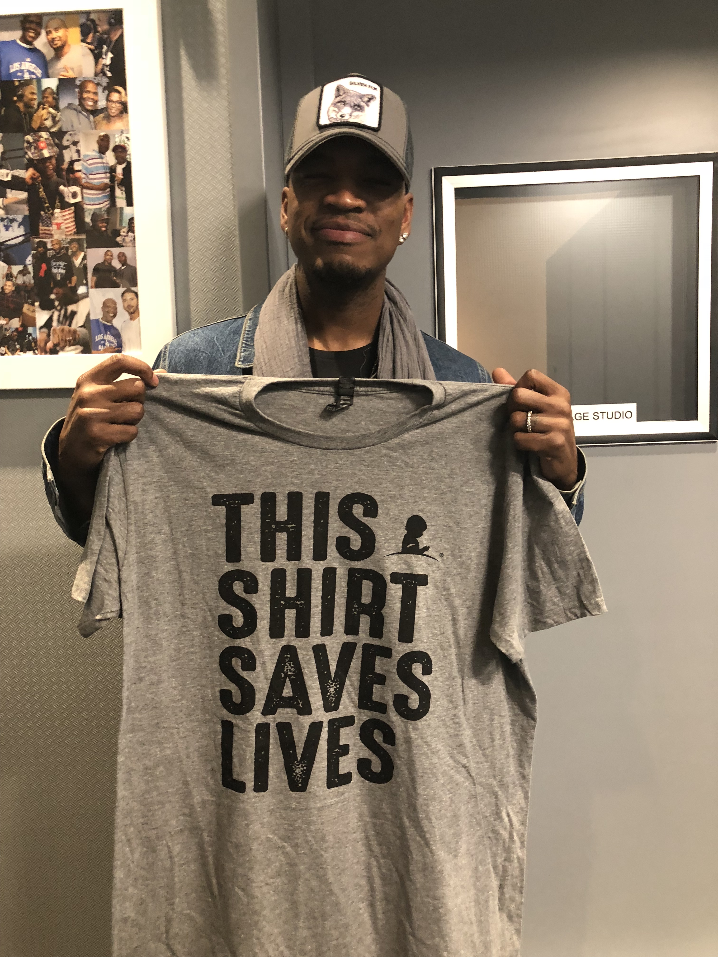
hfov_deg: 49.7
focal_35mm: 28
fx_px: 774
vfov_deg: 63.4
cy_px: 478
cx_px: 359
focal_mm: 4
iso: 100
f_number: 1.8
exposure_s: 1/13
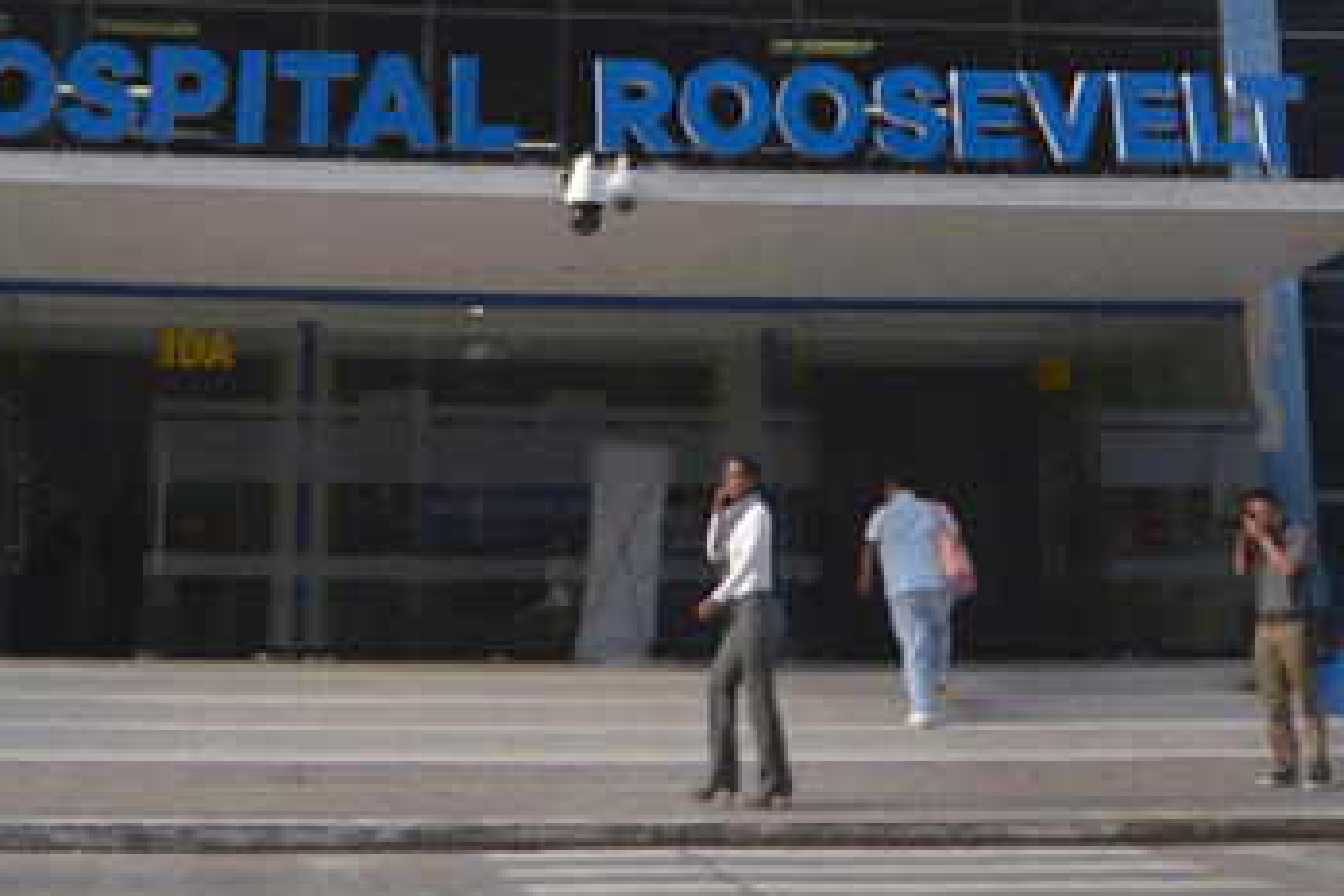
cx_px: 506
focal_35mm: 54
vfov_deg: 22.7
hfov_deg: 36.7
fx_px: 2016
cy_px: -222
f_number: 2.8
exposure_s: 1/320
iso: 79
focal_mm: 20
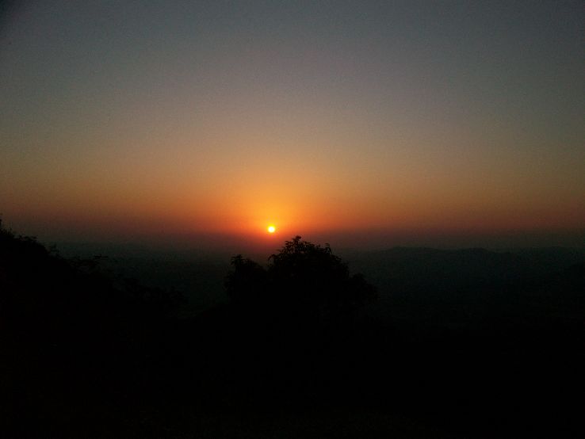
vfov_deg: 44.2
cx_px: 292
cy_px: 220
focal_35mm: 32
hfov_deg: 56.8
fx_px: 541
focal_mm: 5.7
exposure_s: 1/320
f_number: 5.5
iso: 64
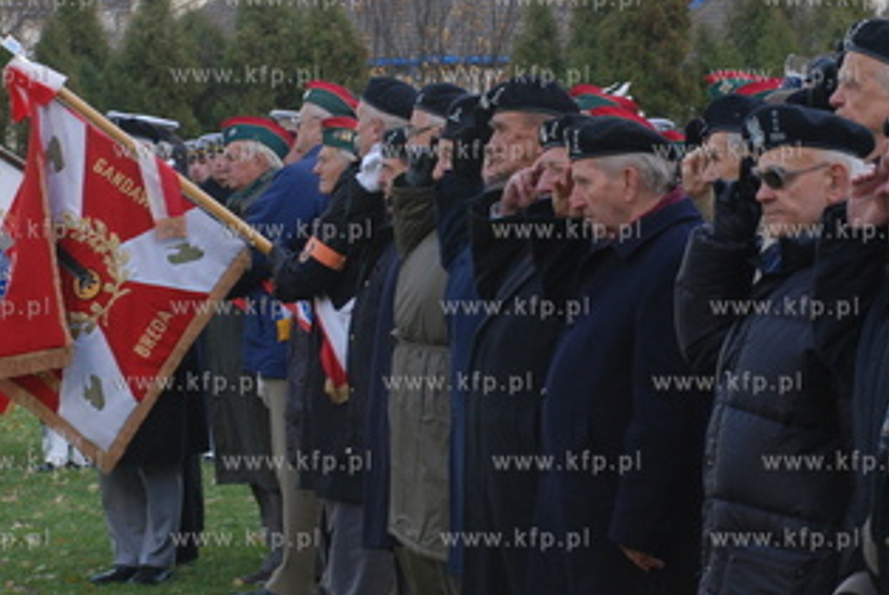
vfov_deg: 9.0
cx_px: 396
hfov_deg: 13.4
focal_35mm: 153
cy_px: 269
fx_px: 3782
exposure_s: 1/60
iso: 400
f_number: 9
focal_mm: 80
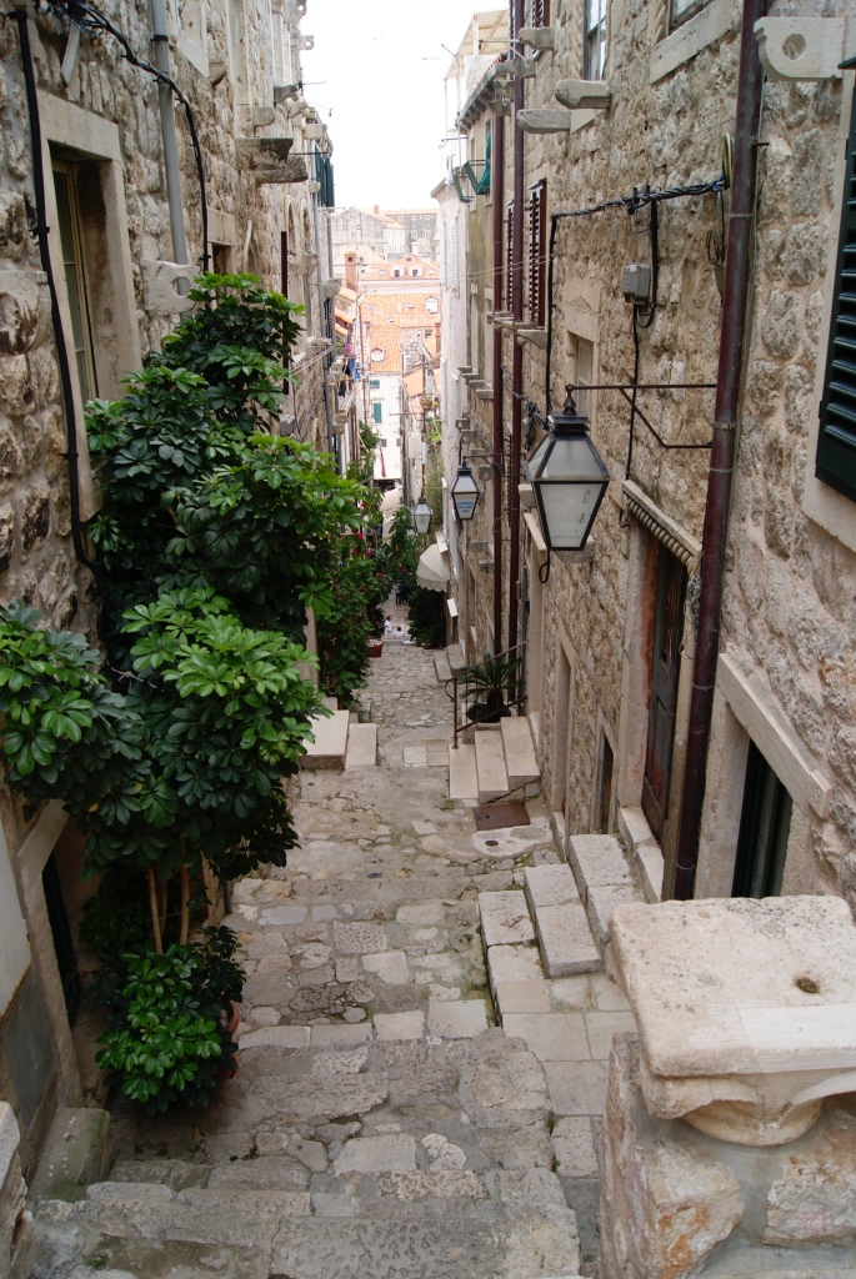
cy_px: 640
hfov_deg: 48.0
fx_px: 961
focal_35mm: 27
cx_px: 428
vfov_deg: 67.3
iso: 100
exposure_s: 1/60
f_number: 7.1
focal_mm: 18
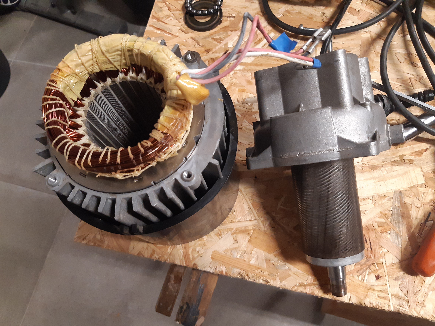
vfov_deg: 53.1
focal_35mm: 26
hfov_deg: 67.3
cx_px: 218
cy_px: 163
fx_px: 327
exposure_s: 1/25
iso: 320
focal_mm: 3.92
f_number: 1.7
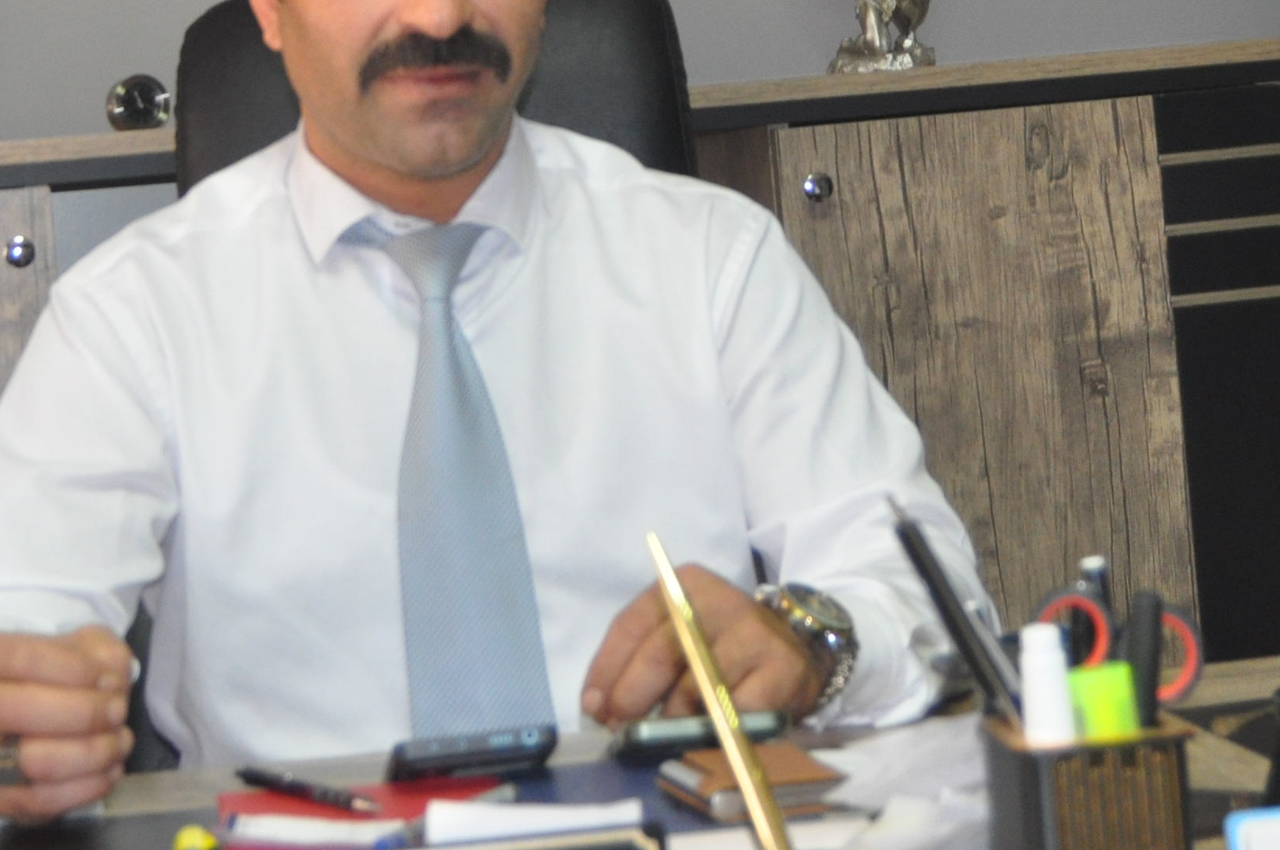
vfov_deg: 13.2
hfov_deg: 19.9
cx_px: 329
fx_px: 3622
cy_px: 8
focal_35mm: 102
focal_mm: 26
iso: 800
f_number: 4
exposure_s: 1/60
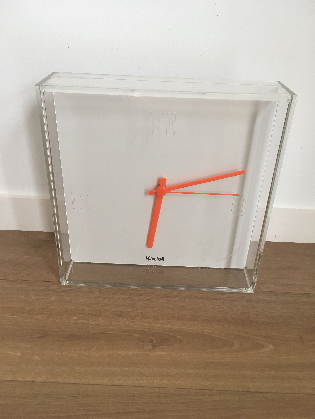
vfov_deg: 61.7
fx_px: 352
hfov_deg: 48.2
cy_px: 210
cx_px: 158
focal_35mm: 29
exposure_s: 1/33
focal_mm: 4.15
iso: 32
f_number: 2.2
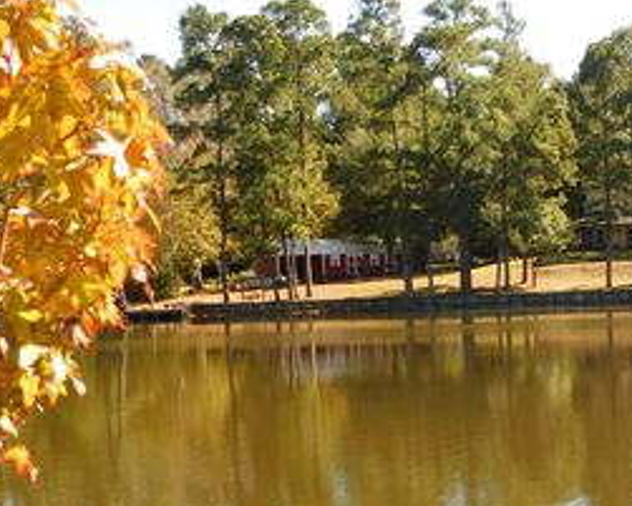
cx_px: 574
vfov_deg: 21.6
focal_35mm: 70
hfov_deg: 26.2
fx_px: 1310
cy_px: 407
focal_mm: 6.3
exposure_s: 1/400
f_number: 3.5
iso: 125
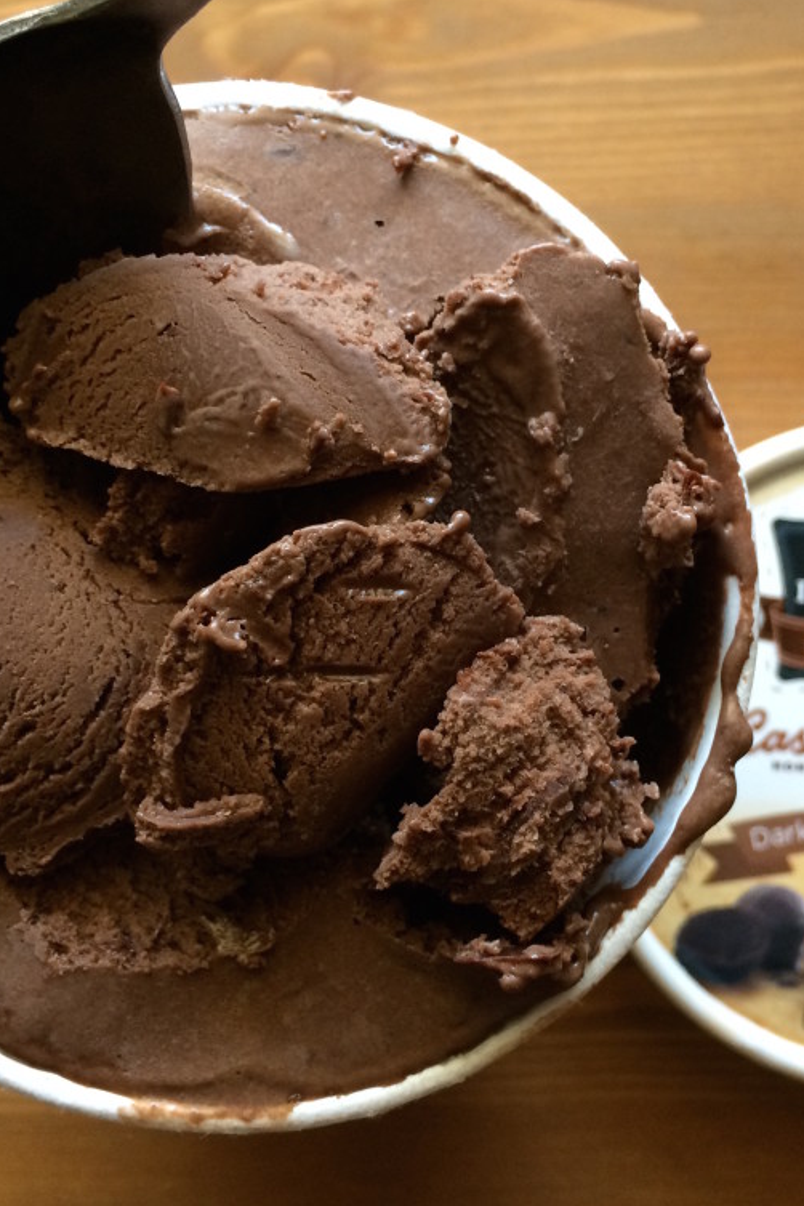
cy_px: 607
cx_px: 455
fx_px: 1373
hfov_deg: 32.6
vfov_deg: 47.4
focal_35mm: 41
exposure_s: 1/30
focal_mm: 4.15
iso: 125
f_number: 2.2
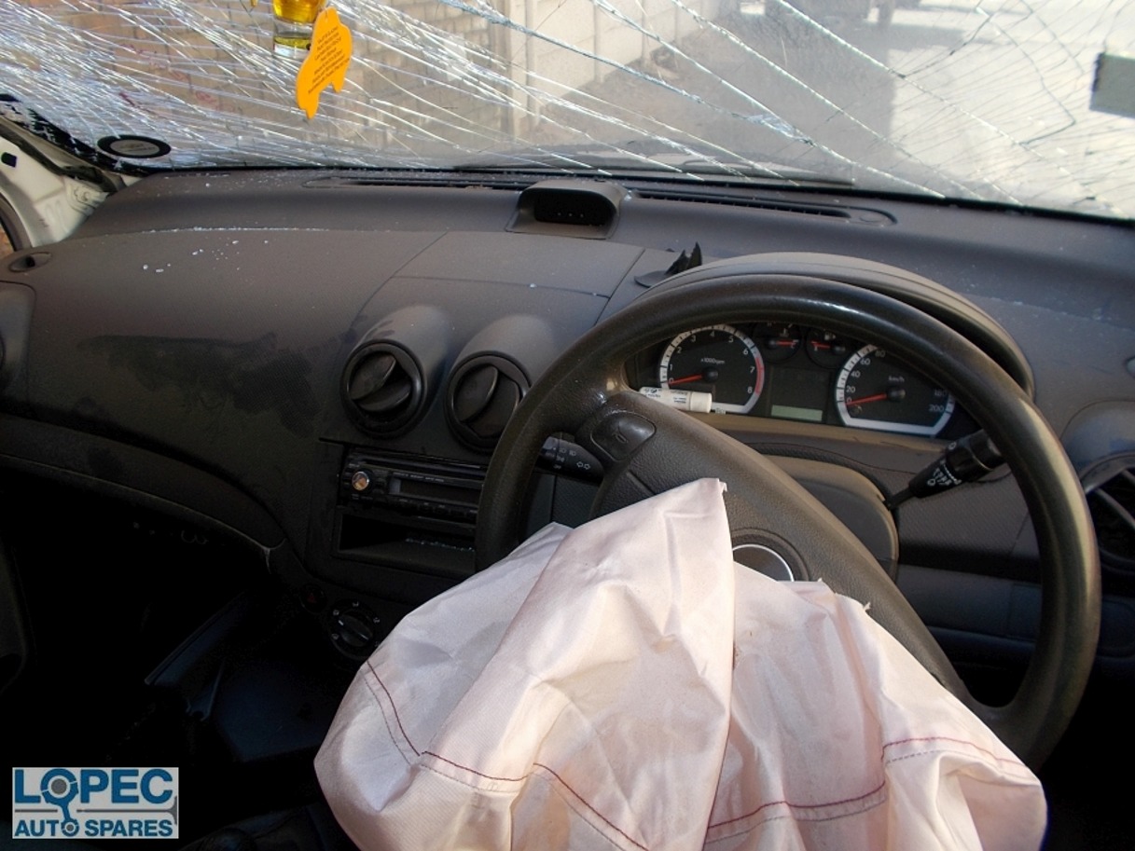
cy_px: 426
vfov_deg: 53.1
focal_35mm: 26
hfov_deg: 67.3
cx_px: 568
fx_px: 853
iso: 80
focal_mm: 4.6
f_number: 3.2
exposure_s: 1/100
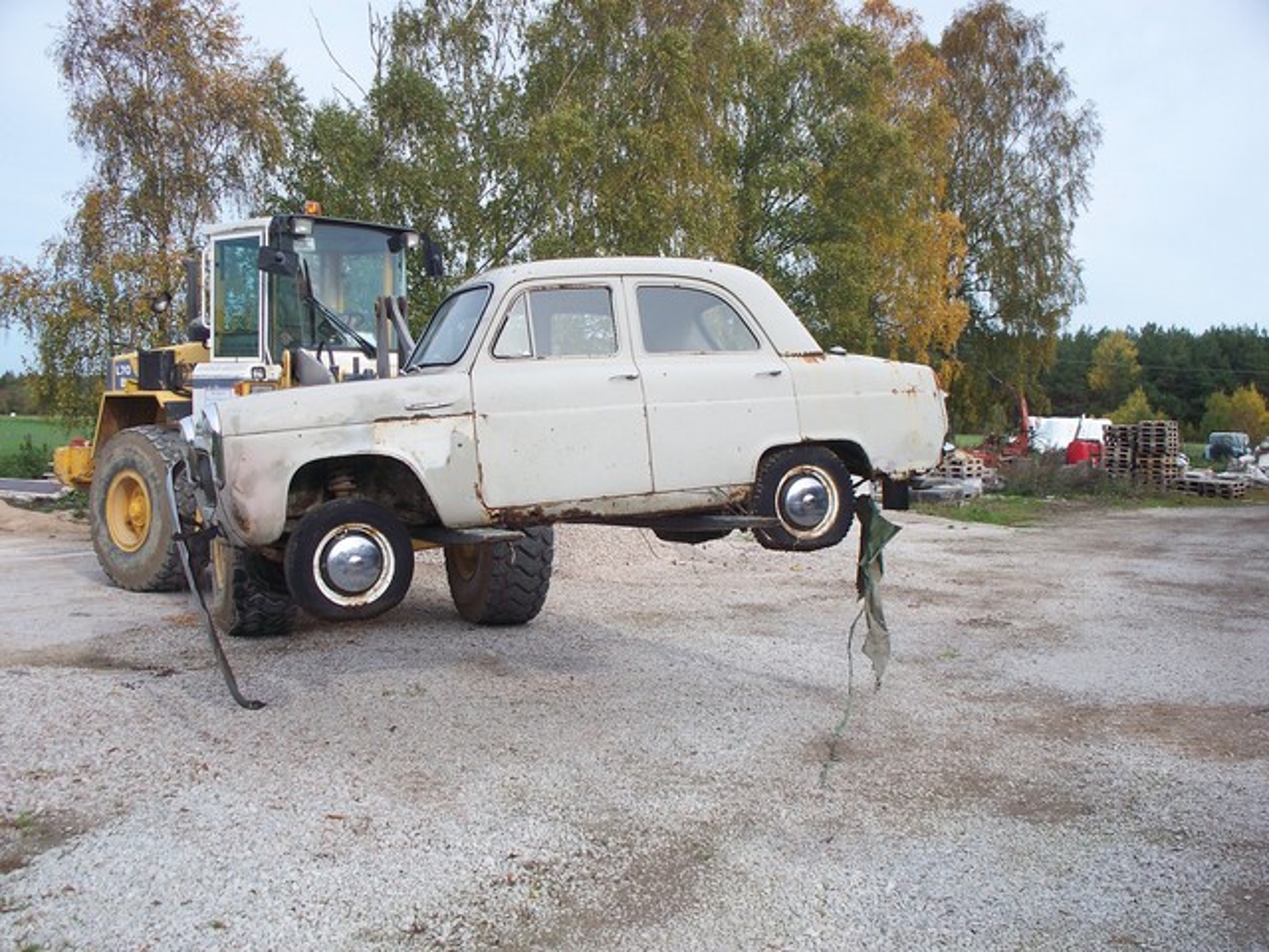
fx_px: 1320
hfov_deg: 51.4
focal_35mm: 36
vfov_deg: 39.7
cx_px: 634
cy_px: 476
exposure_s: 1/640
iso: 80
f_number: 2.8
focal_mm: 7.54
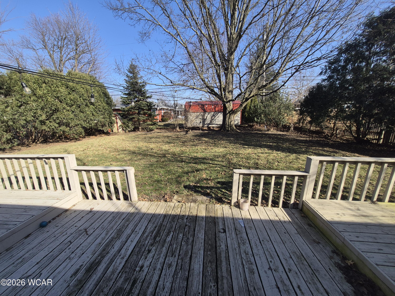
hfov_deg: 106.2
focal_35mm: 13
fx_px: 148
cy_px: 148
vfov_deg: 89.9
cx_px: 198
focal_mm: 1.74
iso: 40
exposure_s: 1/1056
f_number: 2.2
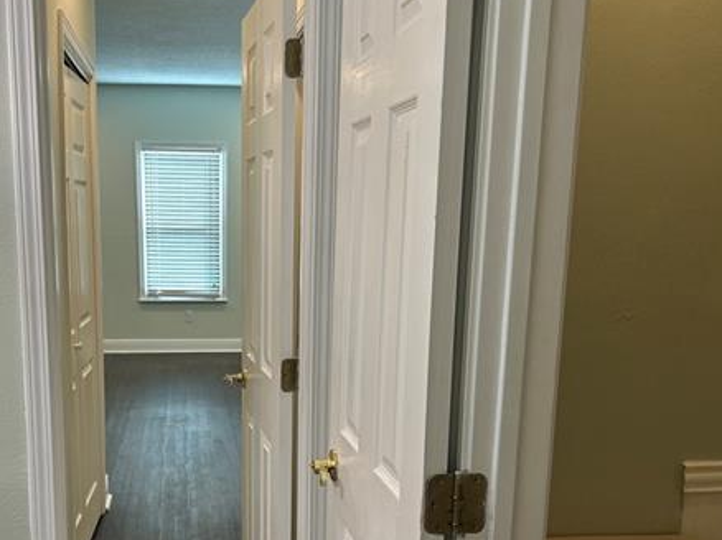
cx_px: 237
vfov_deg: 37.4
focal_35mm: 38
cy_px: 347
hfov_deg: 48.1
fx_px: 792
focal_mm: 5.7
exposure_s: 1/120
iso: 80
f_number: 1.5
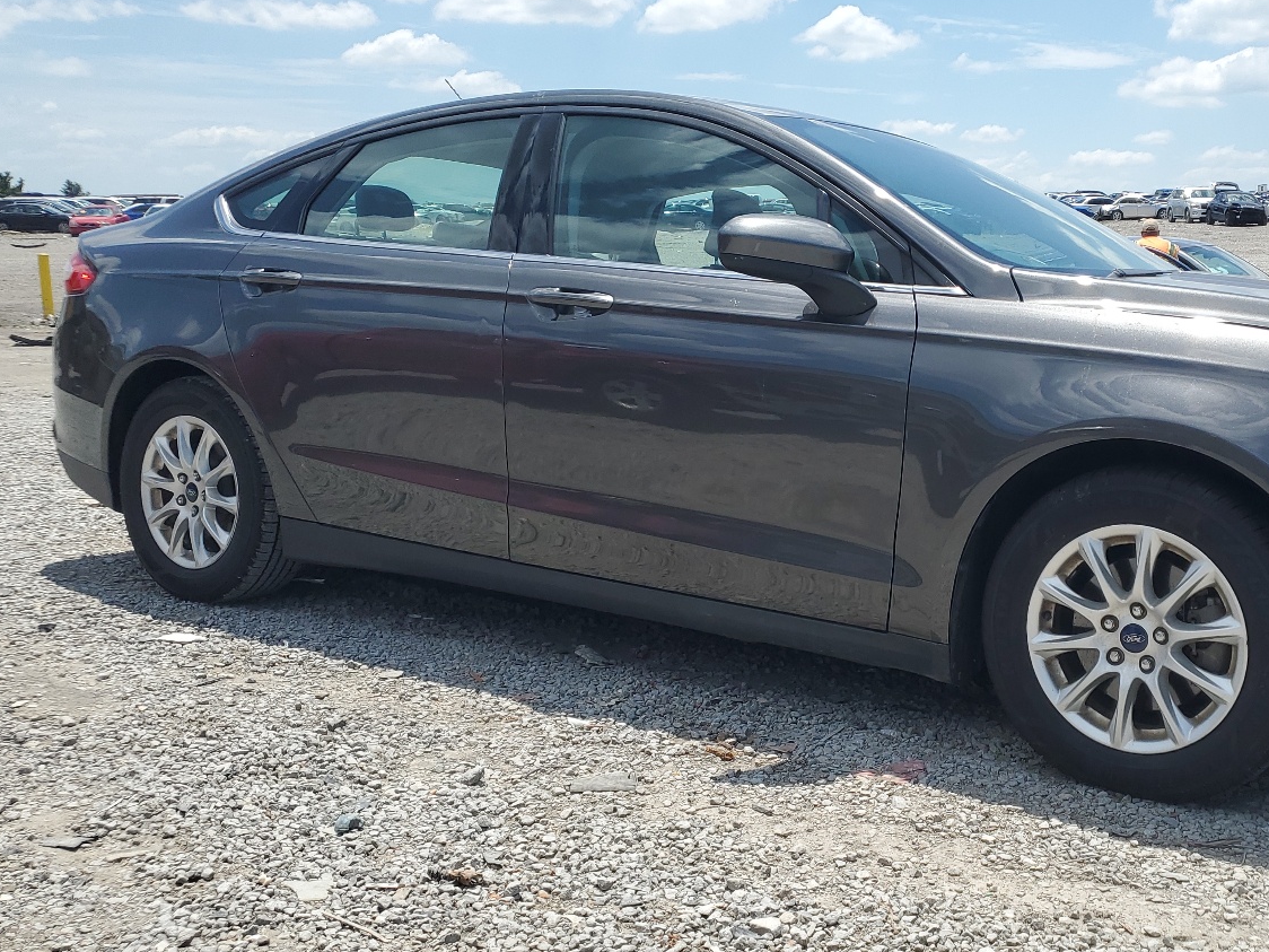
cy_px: 509
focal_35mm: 37
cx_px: 869
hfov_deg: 49.1
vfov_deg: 38.6
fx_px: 1356
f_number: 1.5
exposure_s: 1/3333
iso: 50
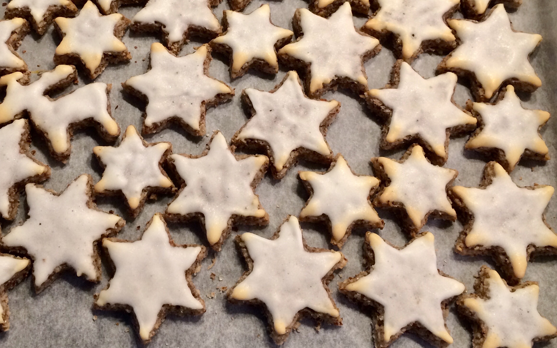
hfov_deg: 45.7
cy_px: 74
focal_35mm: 43
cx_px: 196
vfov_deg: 29.2
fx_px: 653
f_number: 2.2
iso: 125
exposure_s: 1/33
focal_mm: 4.15
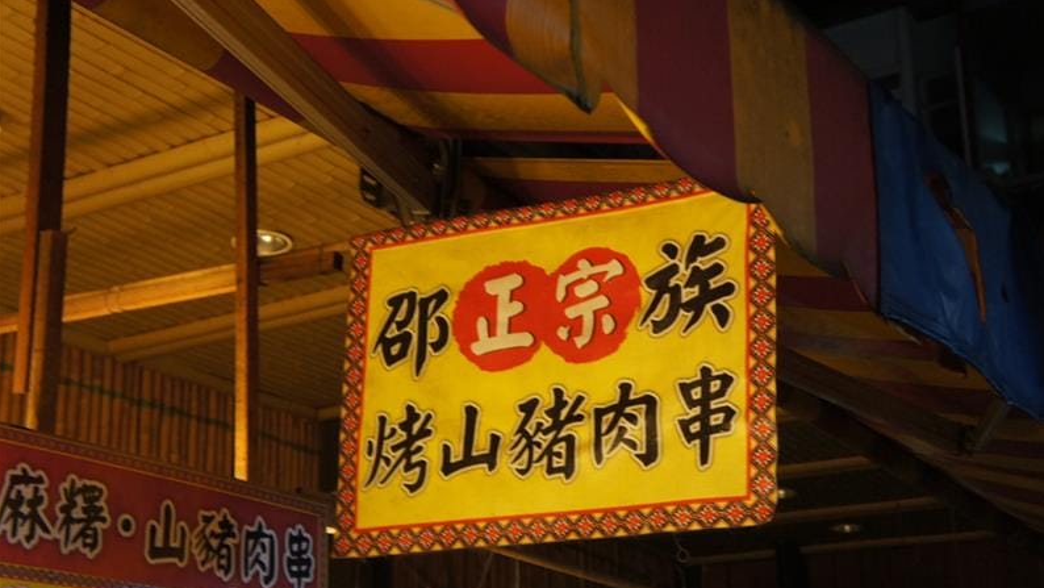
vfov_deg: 20.7
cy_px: 326
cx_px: 523
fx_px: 1606
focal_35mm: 58
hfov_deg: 36.0
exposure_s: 1/60
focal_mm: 37
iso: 1600
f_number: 4.5
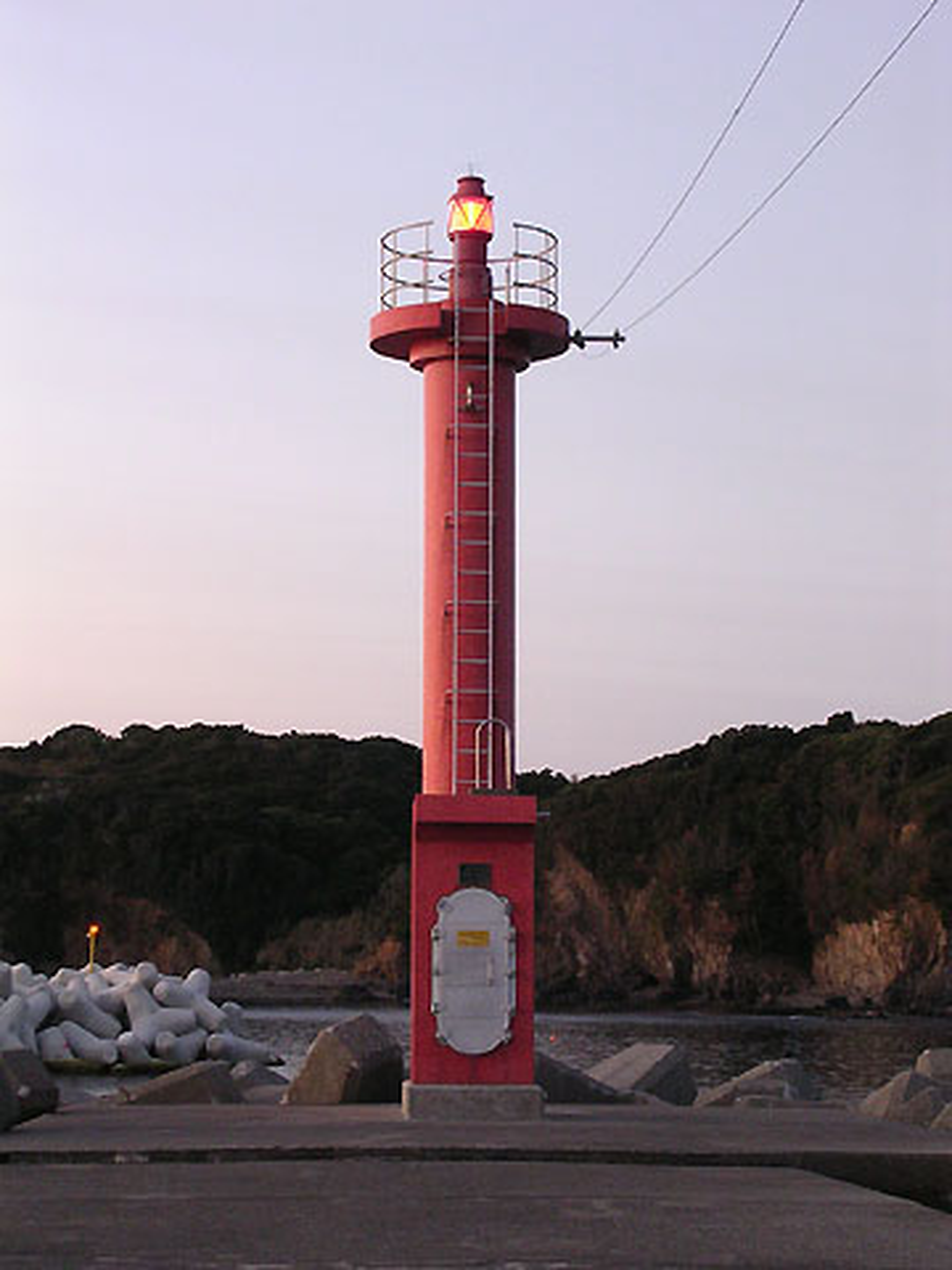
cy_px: 635
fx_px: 3154
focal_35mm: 86
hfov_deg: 17.2
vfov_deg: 22.8
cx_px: 476
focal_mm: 13
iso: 367
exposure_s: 1/3.2
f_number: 4.1
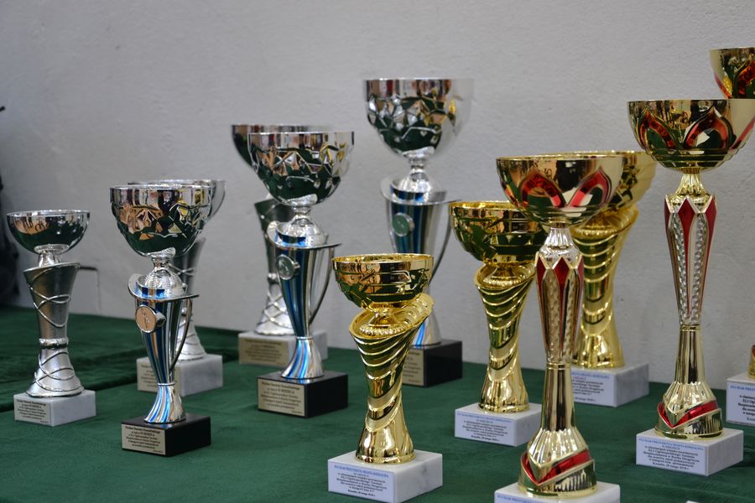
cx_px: 378
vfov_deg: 21.6
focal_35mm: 63
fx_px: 1321
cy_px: 252
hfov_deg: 31.9
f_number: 4.8
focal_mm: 42
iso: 400
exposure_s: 1/50
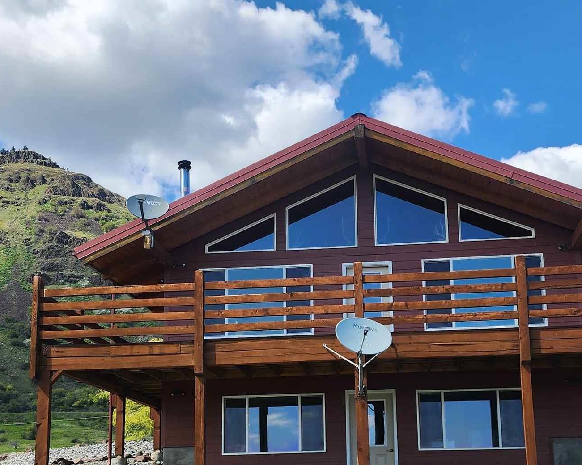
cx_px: 331
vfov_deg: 28.2
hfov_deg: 35.3
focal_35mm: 53
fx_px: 913
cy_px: 342
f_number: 1.8
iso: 12
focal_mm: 6.4
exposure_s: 1/827
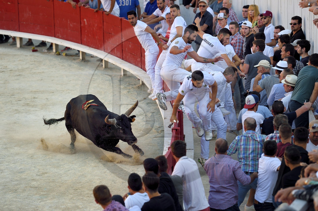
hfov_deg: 10.3
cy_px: 106
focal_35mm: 200
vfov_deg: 6.9
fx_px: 1765
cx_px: 159
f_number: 4.5
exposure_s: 1/800
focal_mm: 200
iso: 400
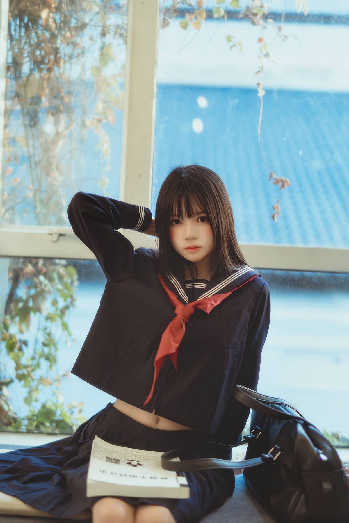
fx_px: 727
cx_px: 174
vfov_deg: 39.6
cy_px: 262
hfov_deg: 27.0
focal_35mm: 50
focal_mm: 50
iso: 100
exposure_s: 1/80
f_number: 1.4
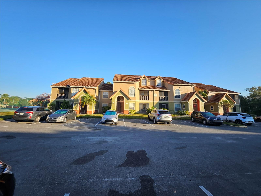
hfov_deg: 106.2
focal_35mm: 13
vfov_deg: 89.9
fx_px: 98
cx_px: 130
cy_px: 98
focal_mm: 1.74
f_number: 2.2
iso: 32
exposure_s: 1/622
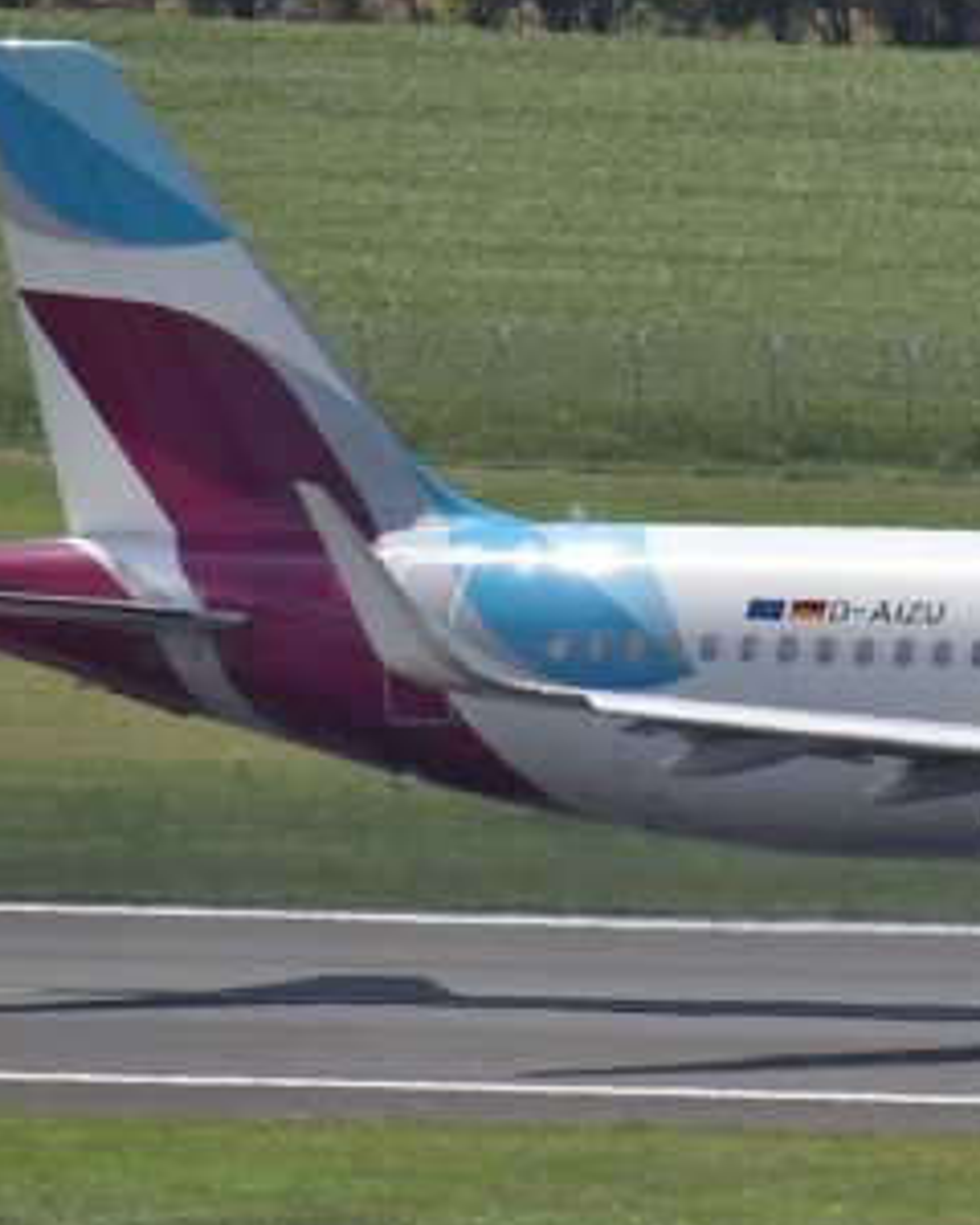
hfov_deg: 1.4
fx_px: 39192
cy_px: 694
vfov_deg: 1.8
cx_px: 1200
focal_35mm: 1081
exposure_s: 1/2500
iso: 320
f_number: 6.3
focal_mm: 300
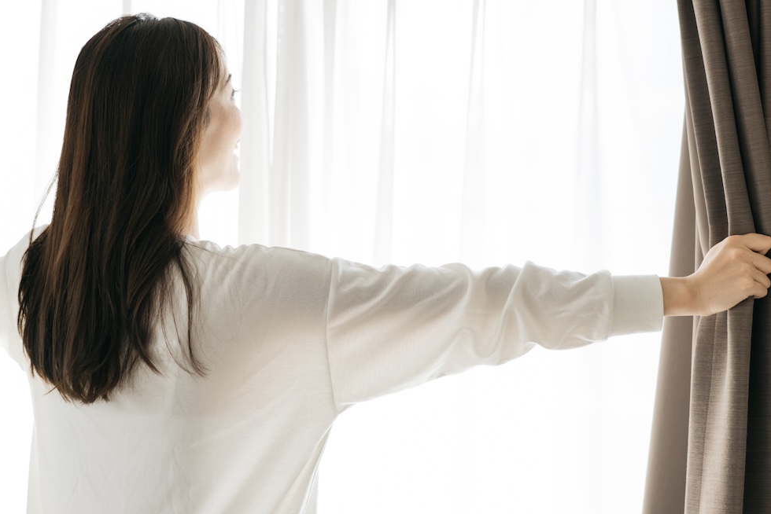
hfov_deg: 28.4
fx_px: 1521
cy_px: 251
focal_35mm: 71
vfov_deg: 19.2
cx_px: 369
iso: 320
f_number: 2.2
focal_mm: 58
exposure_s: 1/160
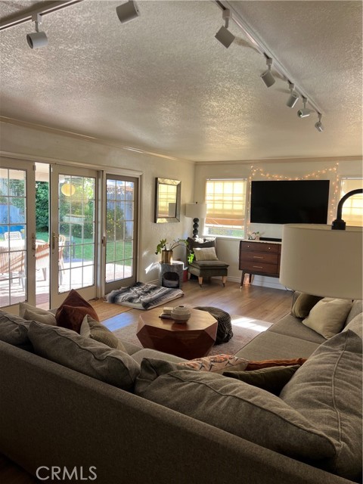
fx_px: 364
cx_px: 182
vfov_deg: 67.3
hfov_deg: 53.1
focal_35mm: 26
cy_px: 242
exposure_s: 1/120
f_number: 1.5
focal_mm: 5.7
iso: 64
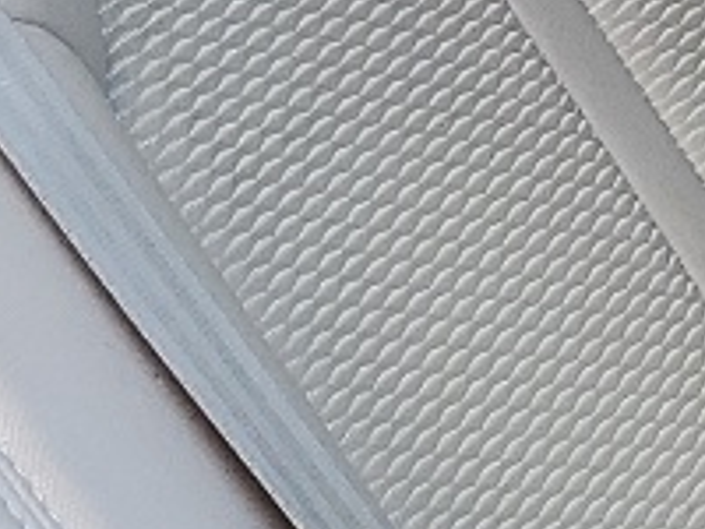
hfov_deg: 8.5
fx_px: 4236
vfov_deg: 7.1
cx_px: 1858
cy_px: 155
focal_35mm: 208
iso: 50
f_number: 1.5
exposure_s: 1/323
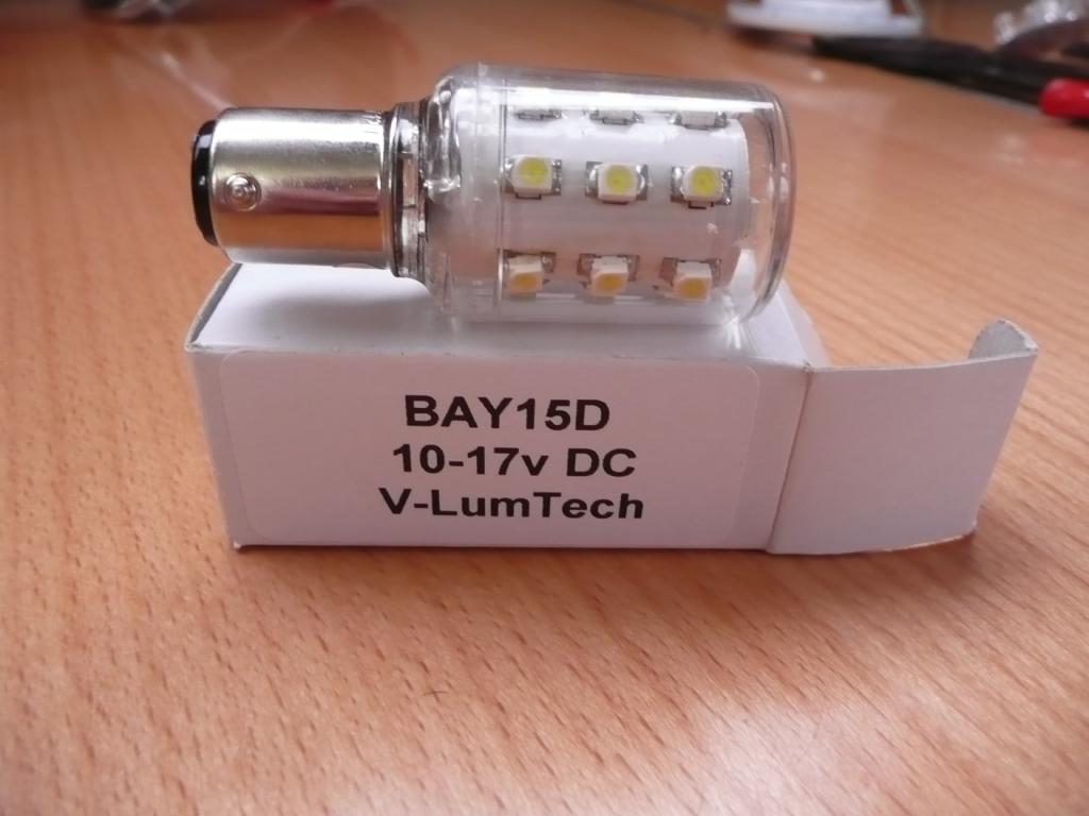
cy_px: 408
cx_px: 544
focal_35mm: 28
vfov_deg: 49.7
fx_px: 881
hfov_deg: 63.4
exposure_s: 1/30
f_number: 3.3
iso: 320
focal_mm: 4.6
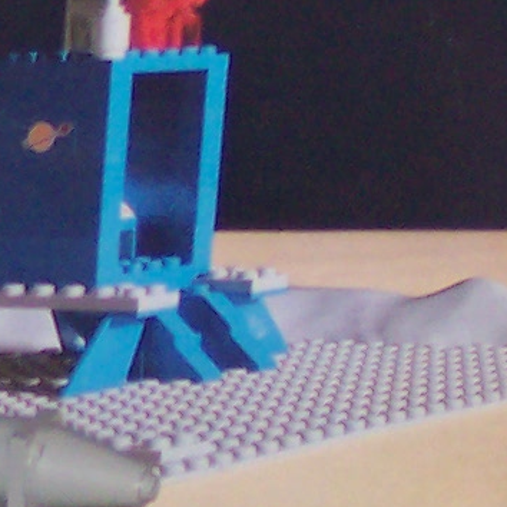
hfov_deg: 6.9
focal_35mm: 245
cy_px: 236
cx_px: -463
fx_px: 4060
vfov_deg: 7.1
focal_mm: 8
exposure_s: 1/30
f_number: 2.8
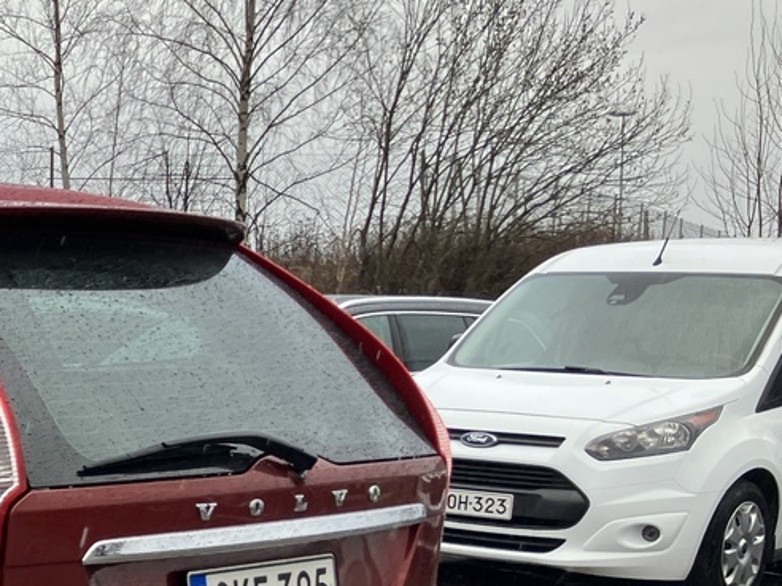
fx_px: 1852
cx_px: -359
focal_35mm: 82
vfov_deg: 17.7
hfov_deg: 20.7
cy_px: 545
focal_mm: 3.99
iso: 25
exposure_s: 1/180
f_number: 1.8
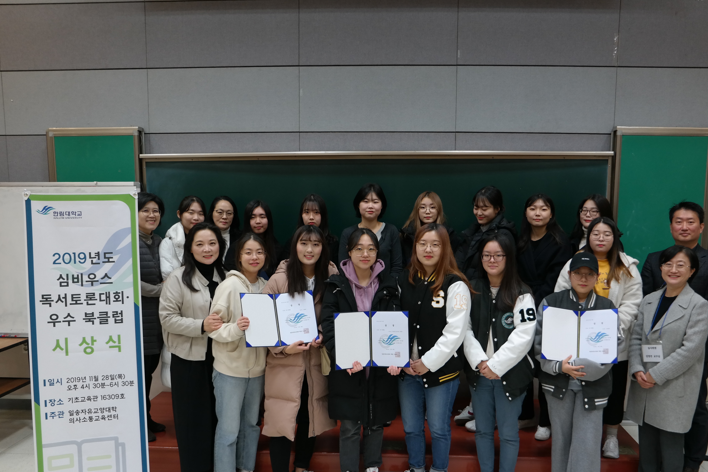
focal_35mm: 29
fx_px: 570
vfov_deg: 44.7
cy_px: 285
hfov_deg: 63.6
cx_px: 380
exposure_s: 1/30
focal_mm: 16
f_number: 3.5
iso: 400
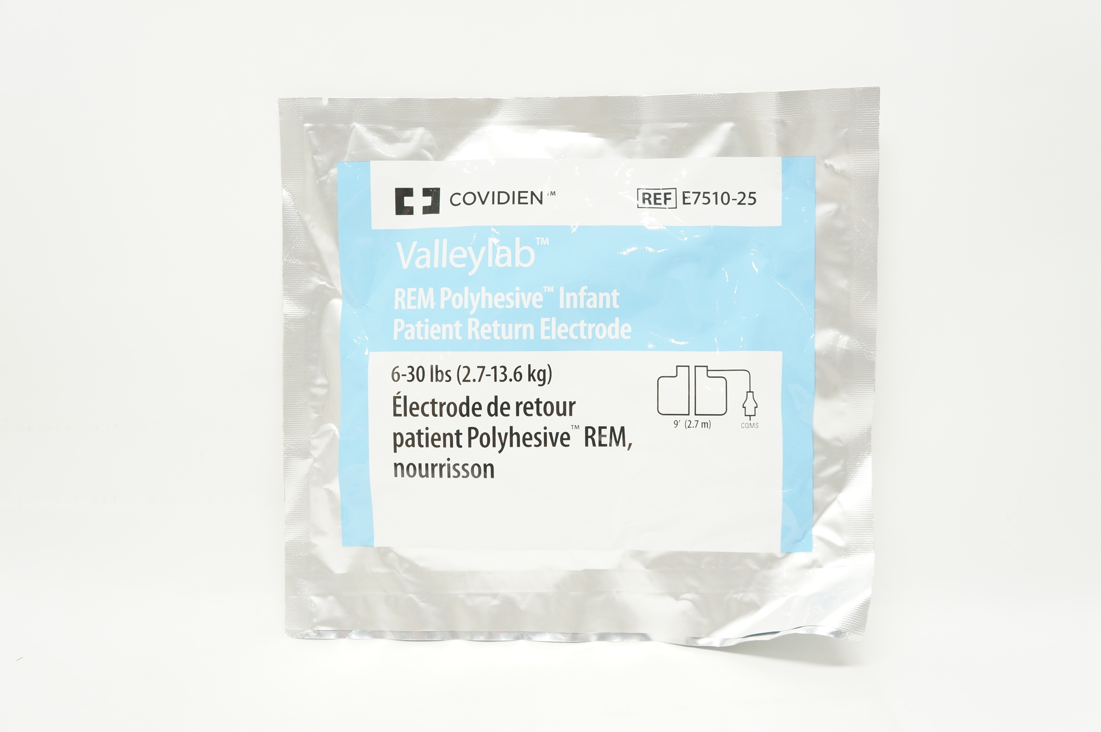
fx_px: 962
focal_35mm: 32
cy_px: 366
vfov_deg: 41.6
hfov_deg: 59.5
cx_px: 550
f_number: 5.6
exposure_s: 1/50
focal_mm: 21
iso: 400
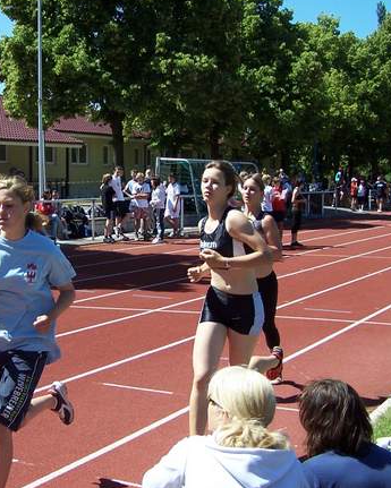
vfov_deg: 34.1
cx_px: 60
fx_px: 795
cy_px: 253
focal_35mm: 55
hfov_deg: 26.9
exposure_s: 1/1000
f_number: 2.8
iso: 80
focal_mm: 6.3
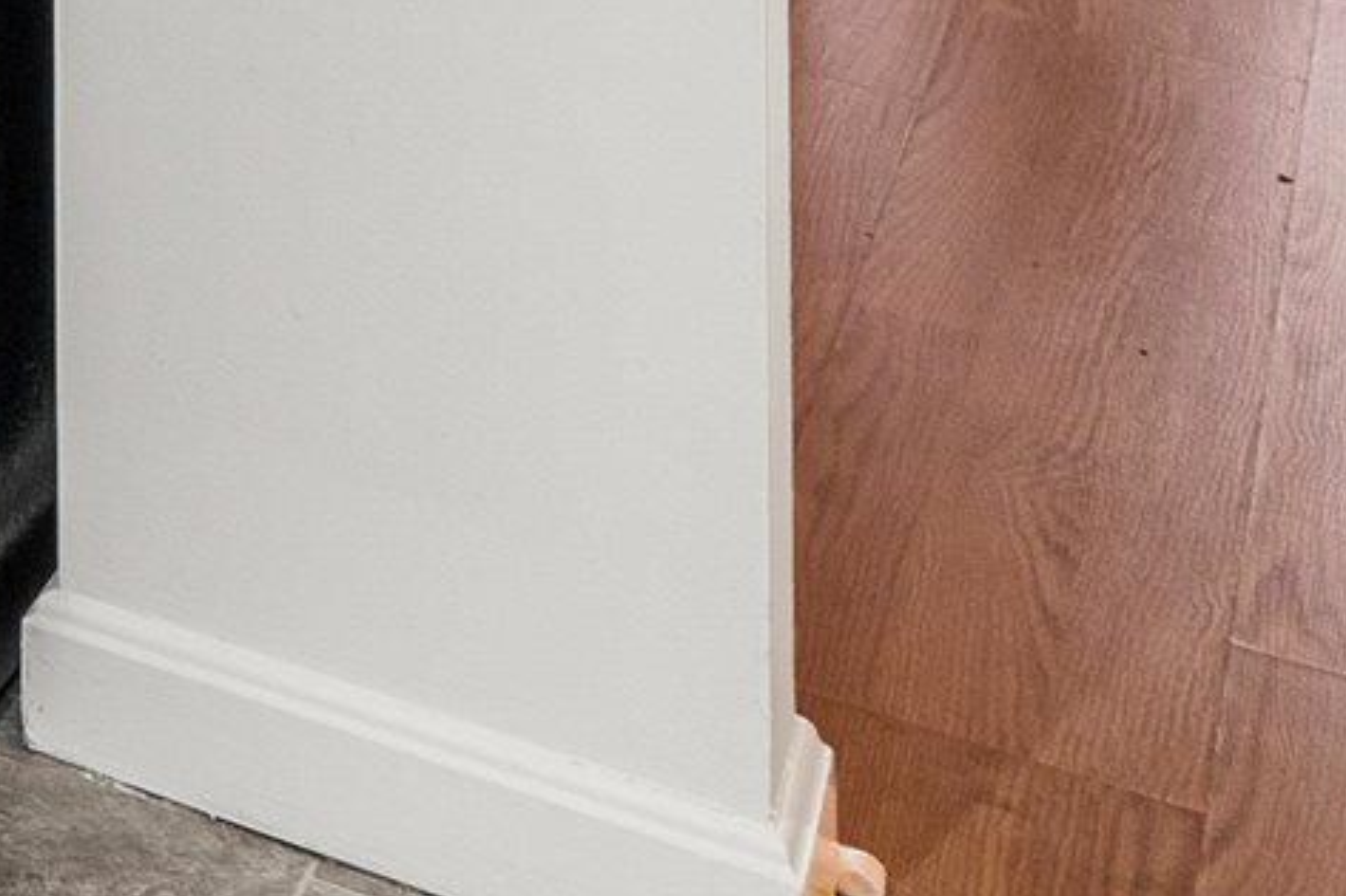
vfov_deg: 10.0
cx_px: -2314
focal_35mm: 104
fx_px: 3887
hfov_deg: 12.5
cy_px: -1738
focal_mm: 16
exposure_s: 1/2
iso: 400
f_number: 8
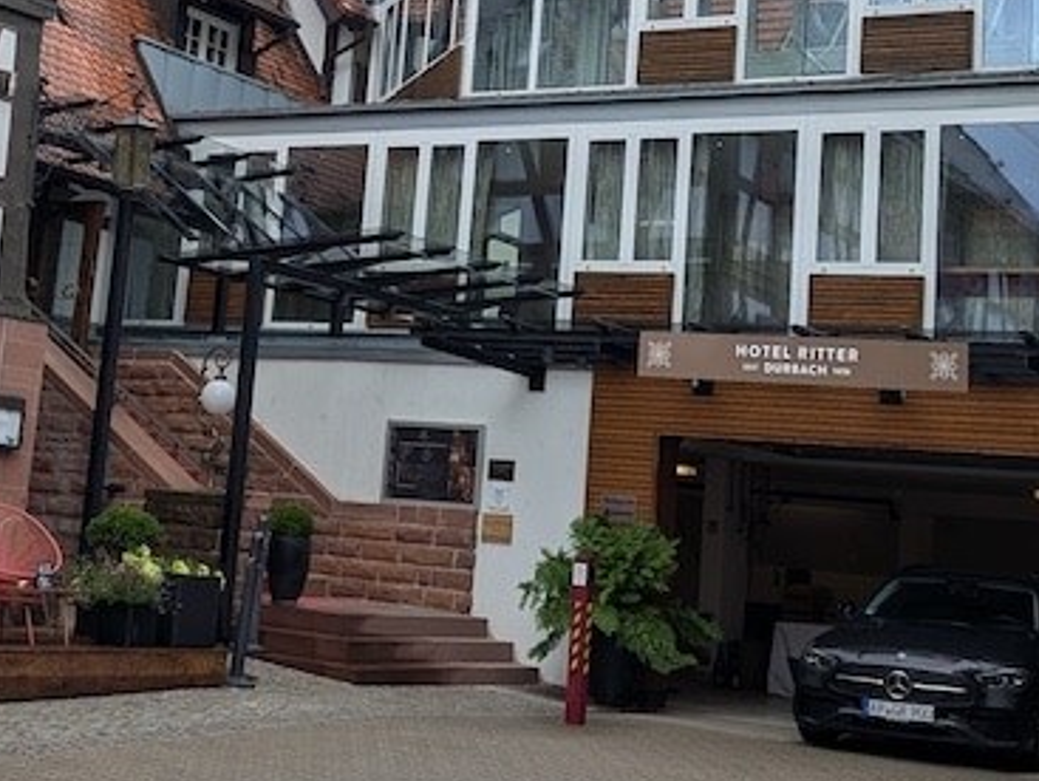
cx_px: 408
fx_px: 2013
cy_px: 123
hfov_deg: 28.9
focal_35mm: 67
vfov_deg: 21.6
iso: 22
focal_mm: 6.9
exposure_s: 1/422
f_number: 1.68
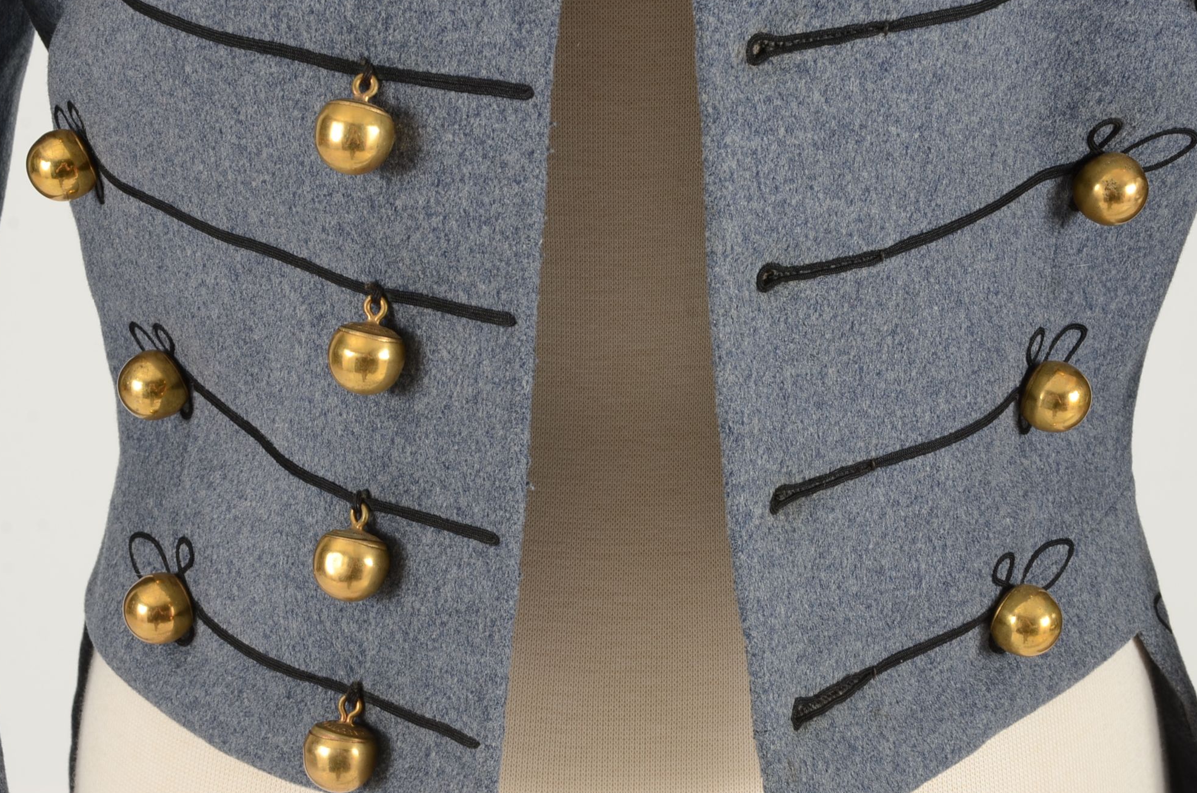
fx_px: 3849
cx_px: 612
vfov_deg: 11.8
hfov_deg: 17.7
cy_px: 355
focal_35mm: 116
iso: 160
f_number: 13
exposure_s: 1/80
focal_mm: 62
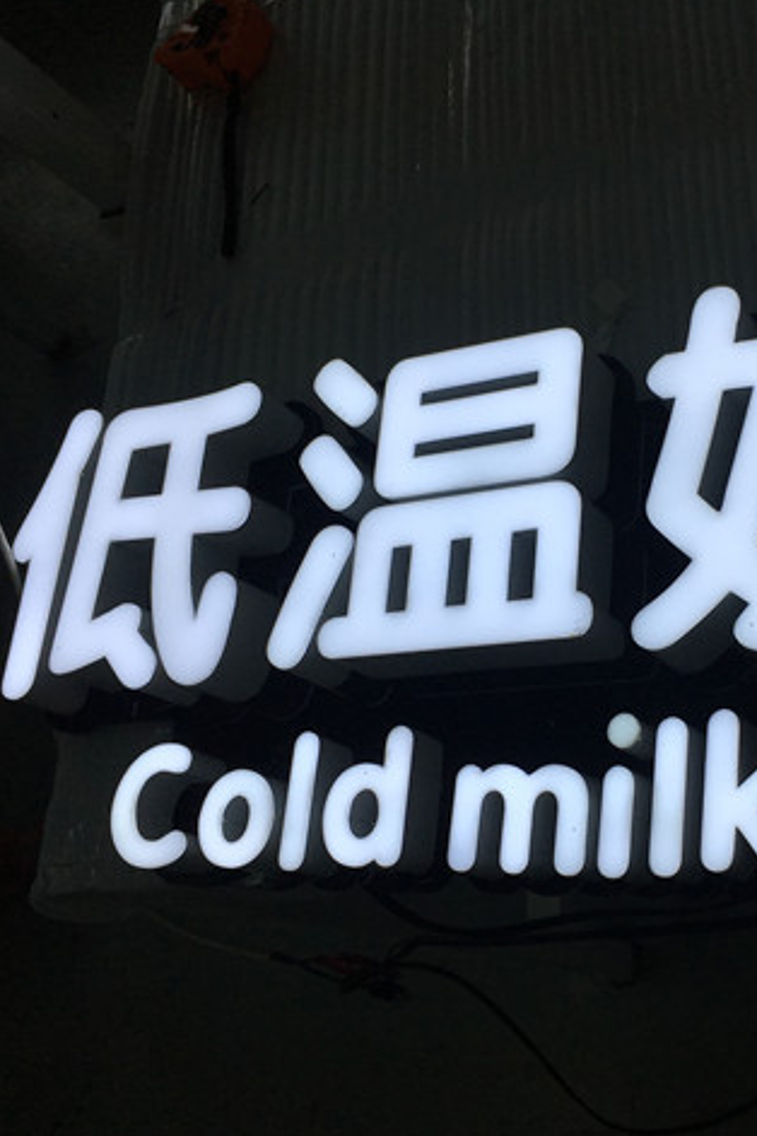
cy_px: 569
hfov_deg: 32.1
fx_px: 1293
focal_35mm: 41
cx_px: 554
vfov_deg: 47.4
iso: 25
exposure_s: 1/1183
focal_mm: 4.15
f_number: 2.2
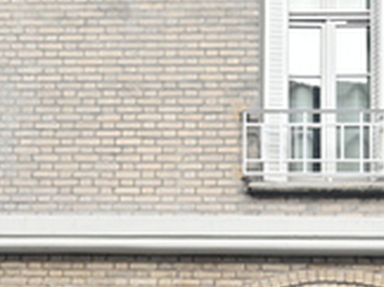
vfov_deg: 13.4
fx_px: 1185
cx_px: 168
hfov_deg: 18.4
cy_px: 358
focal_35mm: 107
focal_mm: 15
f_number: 3.2
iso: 64
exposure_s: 1/200
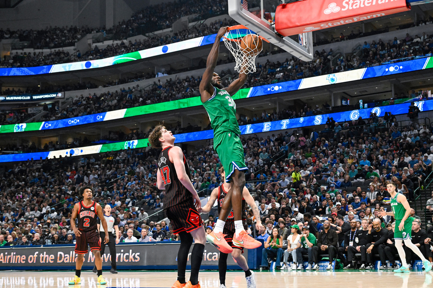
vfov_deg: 24.6
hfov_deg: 36.2
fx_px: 661
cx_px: 227
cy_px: 144
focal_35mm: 55
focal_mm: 52
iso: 6400
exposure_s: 1/1600
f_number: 4
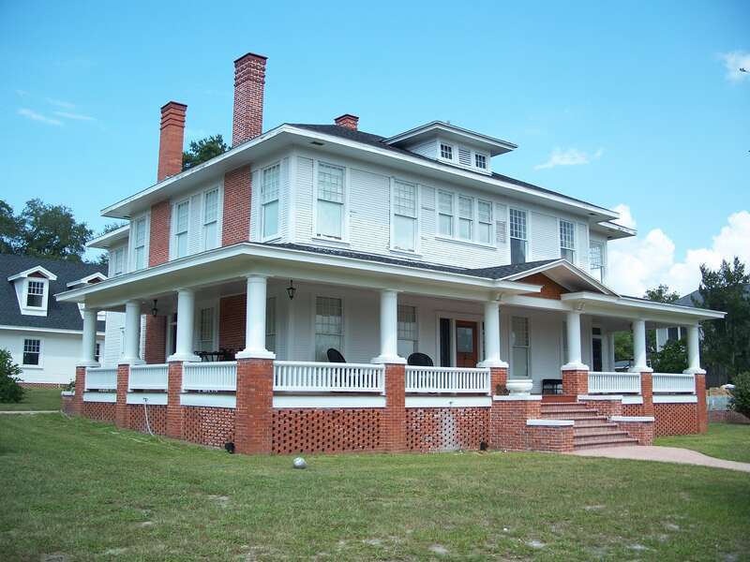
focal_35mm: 37
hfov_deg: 50.1
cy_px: 281
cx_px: 375
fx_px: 802
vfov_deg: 38.7
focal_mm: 7.8
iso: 64
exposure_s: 1/640
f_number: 2.8
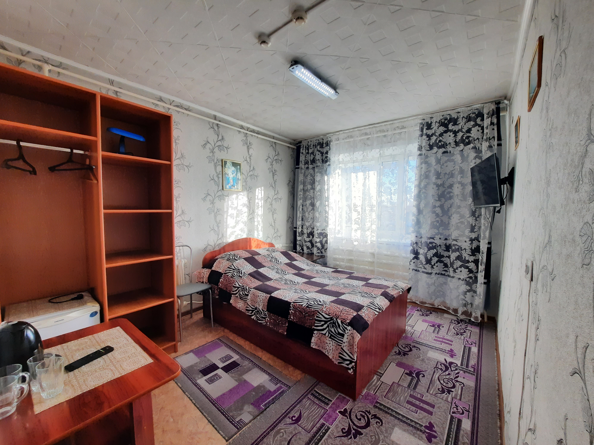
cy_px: 222
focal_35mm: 13
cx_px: 297
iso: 80
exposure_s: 1/100
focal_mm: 1.74
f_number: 2.2
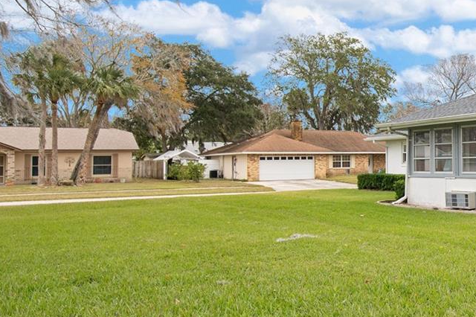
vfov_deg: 33.2
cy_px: 193
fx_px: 529
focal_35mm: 40
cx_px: 522
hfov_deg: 39.7
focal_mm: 16
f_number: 7.1
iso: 100
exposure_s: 1/100
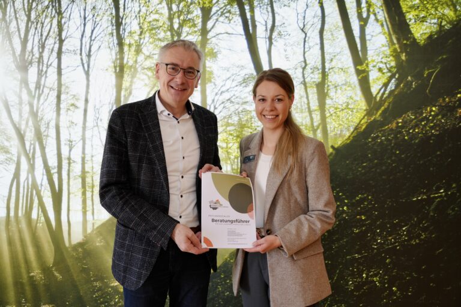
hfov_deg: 55.8
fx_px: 435
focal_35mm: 34
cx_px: 230
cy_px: 154
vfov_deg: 38.9
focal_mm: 34
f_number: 4
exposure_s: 1/160
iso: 500
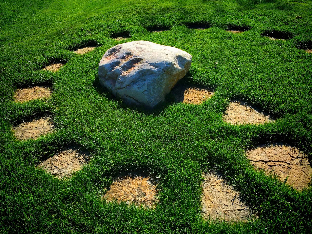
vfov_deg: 48.2
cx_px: 156
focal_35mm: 29
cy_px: 117
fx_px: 261
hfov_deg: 61.7
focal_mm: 4.15
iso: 32
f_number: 2.2
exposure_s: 1/1582
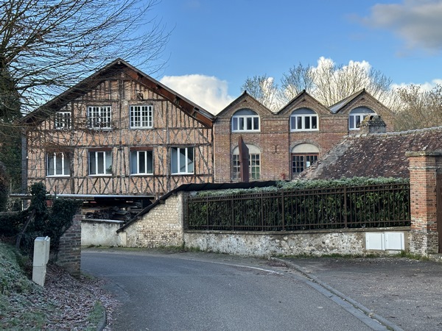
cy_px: 166
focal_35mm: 48
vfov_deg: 30.3
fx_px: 613
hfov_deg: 39.7
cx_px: 221
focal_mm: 6.86
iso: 64
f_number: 1.78
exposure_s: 1/719
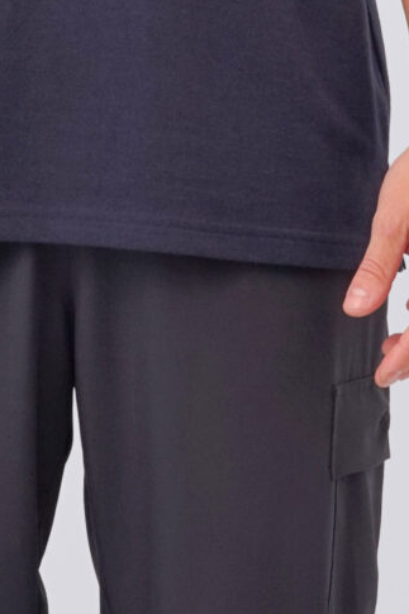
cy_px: 89
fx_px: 4144
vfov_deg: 8.5
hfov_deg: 5.6
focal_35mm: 243
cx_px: 103
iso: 160
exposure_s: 1/100
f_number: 13
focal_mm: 46
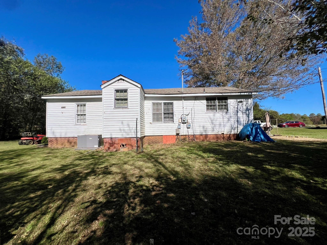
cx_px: 164
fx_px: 123
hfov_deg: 106.2
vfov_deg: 89.9
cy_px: 122
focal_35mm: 13
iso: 40
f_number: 1.8
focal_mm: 1.57
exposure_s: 1/5000
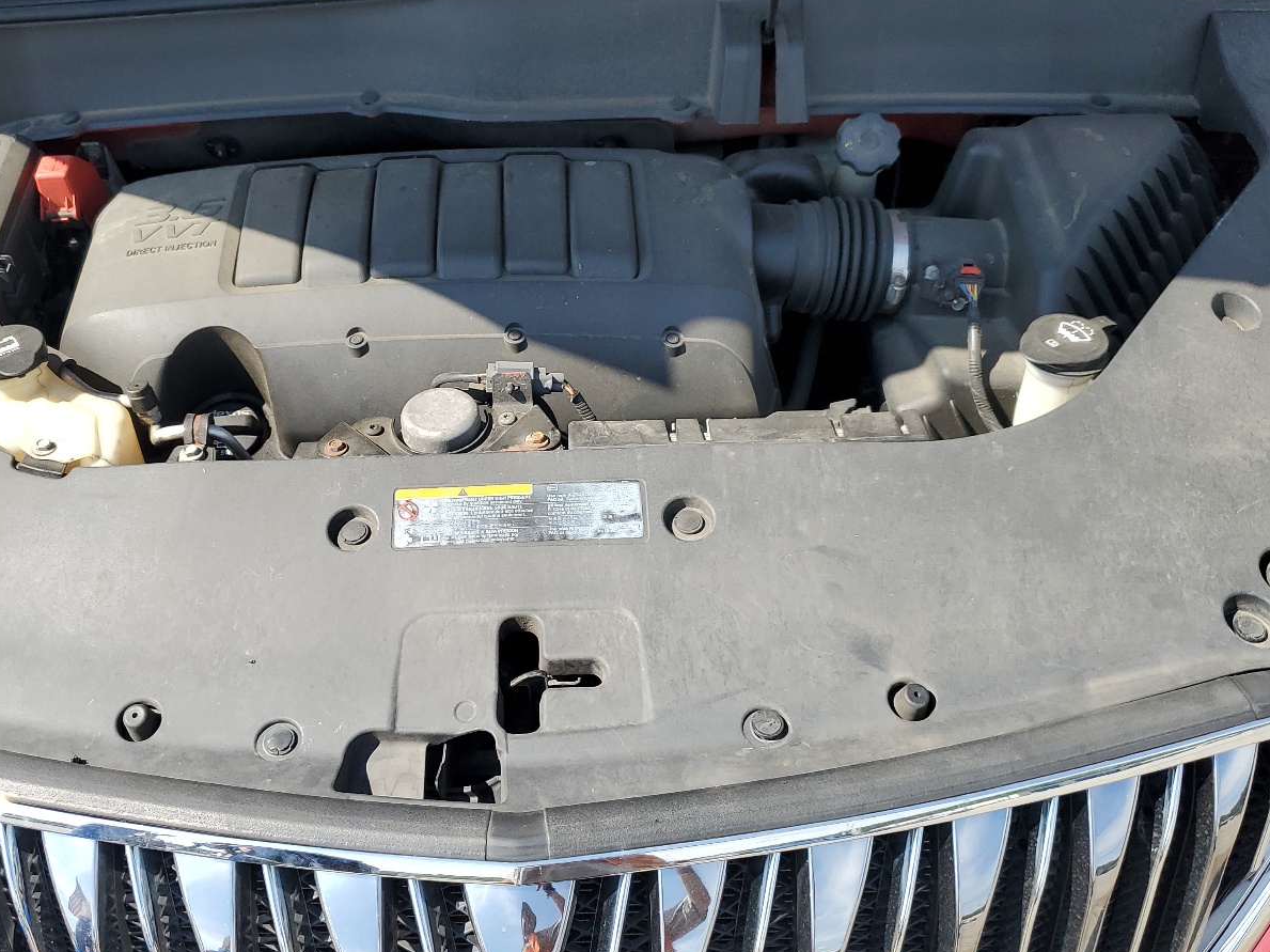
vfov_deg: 40.5
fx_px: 1284
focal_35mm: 35
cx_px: 536
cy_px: 376
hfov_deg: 52.4
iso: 50
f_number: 1.5
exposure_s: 1/1429
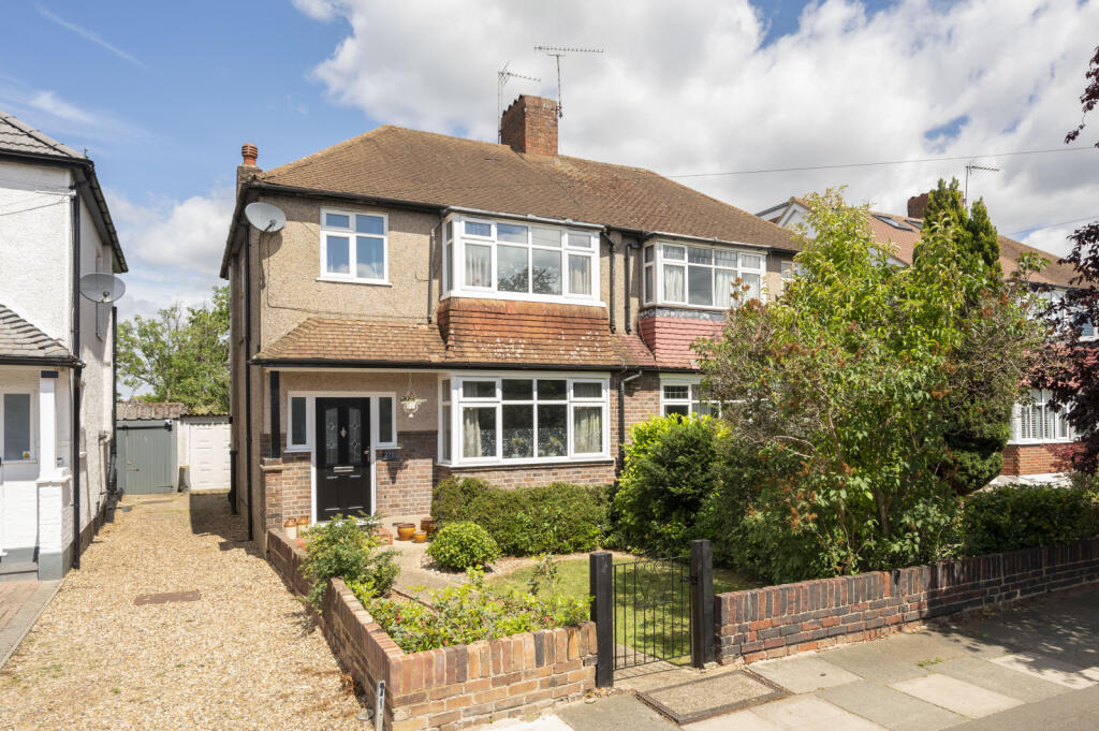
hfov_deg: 84.0
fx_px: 610
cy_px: 366
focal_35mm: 20
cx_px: 550
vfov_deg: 61.8
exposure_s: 1/400
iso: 200
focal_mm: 20
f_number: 8
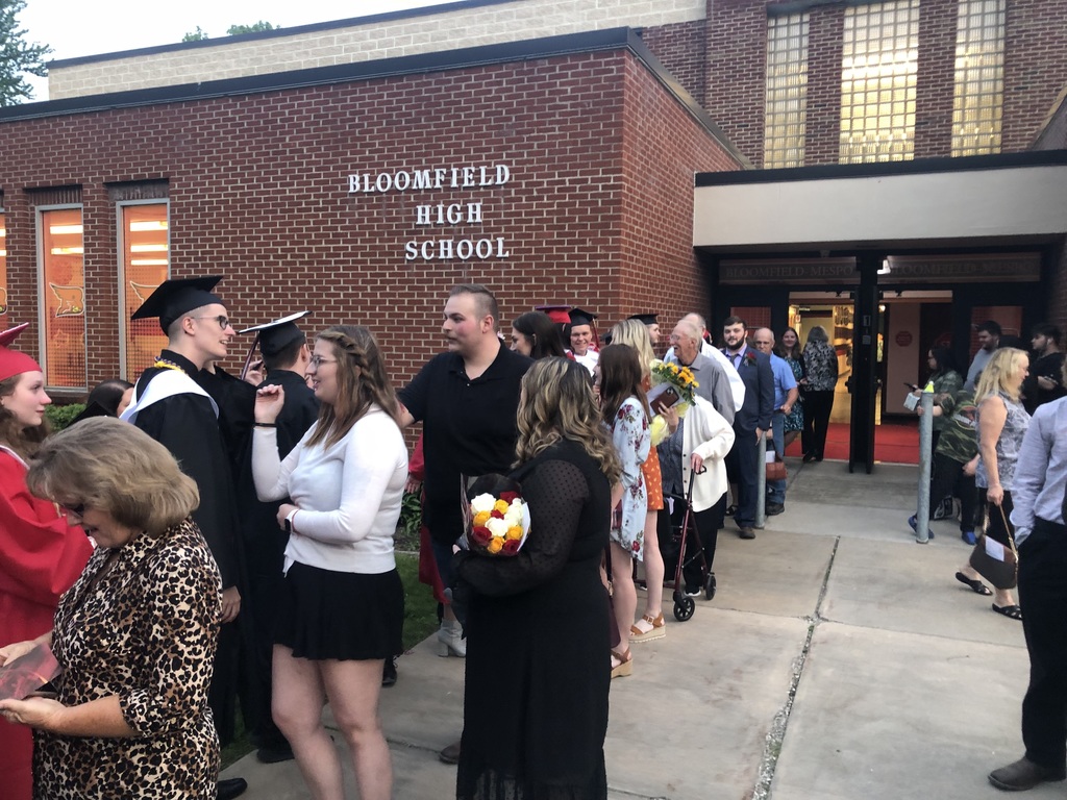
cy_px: 400
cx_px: 534
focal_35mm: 28
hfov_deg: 63.4
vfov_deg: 49.7
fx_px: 863
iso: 50
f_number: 1.8
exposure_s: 1/15
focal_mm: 3.99
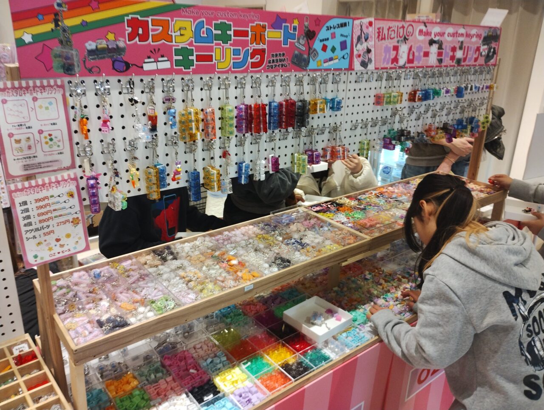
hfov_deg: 63.4
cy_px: 205
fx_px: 441
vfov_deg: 49.9
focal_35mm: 28
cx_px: 272
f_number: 1.8
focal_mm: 4.27
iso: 550
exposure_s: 1/50
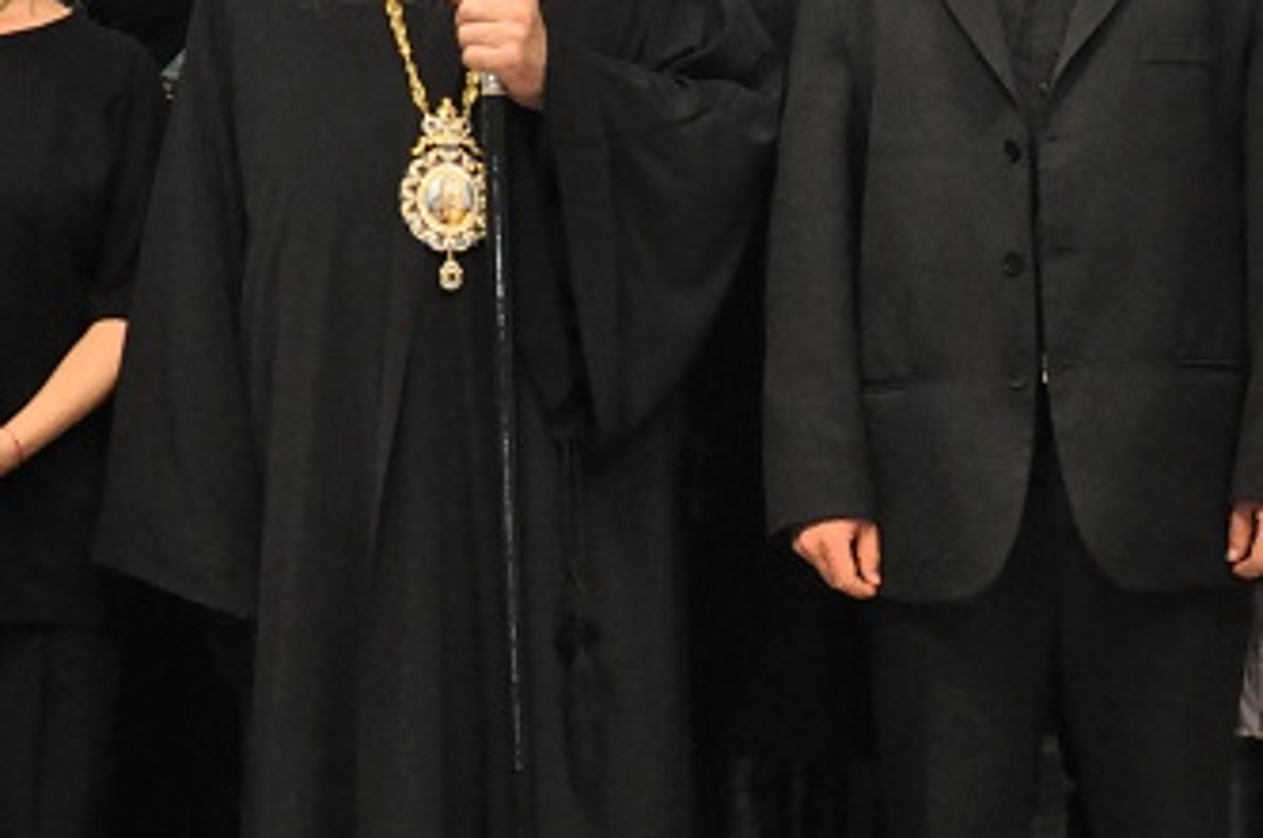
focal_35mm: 73
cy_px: 370
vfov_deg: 18.6
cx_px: 774
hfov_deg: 27.7
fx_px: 2557
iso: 3200
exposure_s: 1/30
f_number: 3.5
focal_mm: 18
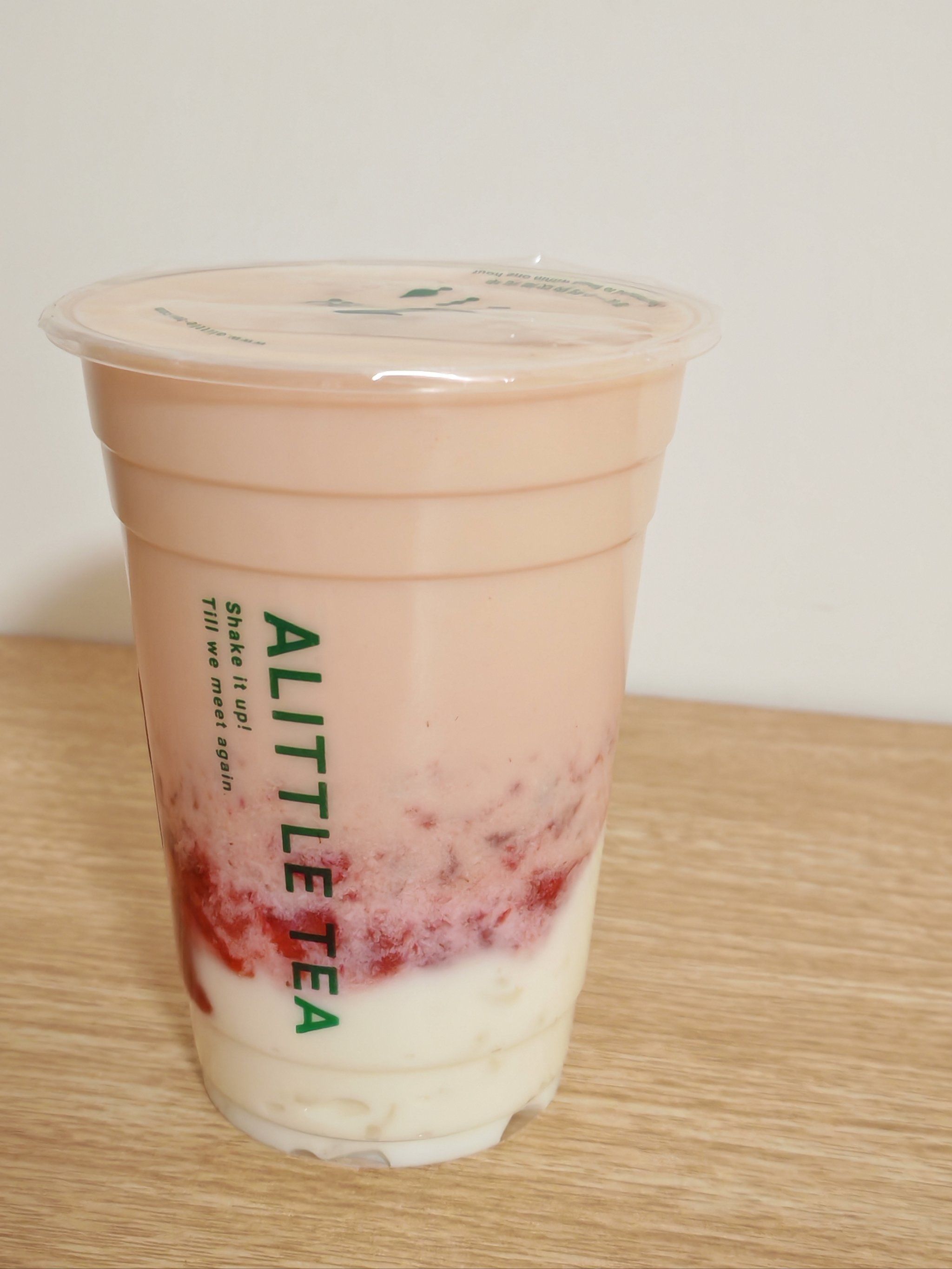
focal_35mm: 48
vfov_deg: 39.7
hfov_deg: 30.3
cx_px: 476
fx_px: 1760
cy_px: 634
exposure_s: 1/33
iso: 800
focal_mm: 5.52
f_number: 1.95
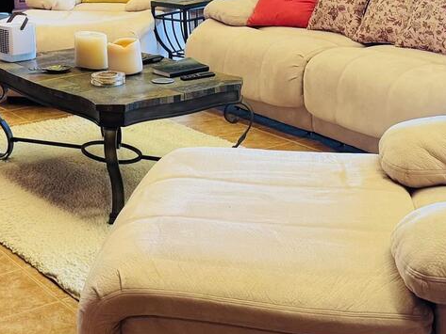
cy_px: -7
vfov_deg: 19.5
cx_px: 119
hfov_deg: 26.4
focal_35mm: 73
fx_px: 941
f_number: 1.78
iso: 200
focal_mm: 6.76
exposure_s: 1/60
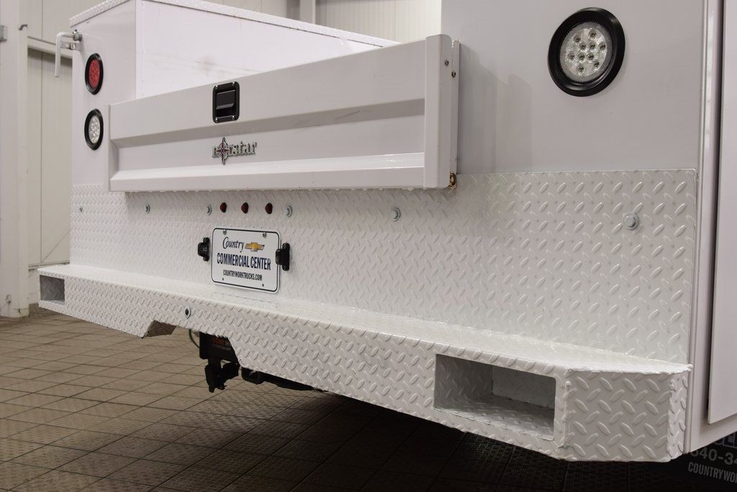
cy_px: 246
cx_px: 368
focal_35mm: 36
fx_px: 737
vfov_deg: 36.9
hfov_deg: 53.1
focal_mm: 24
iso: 400
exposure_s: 1/30
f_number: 7.1
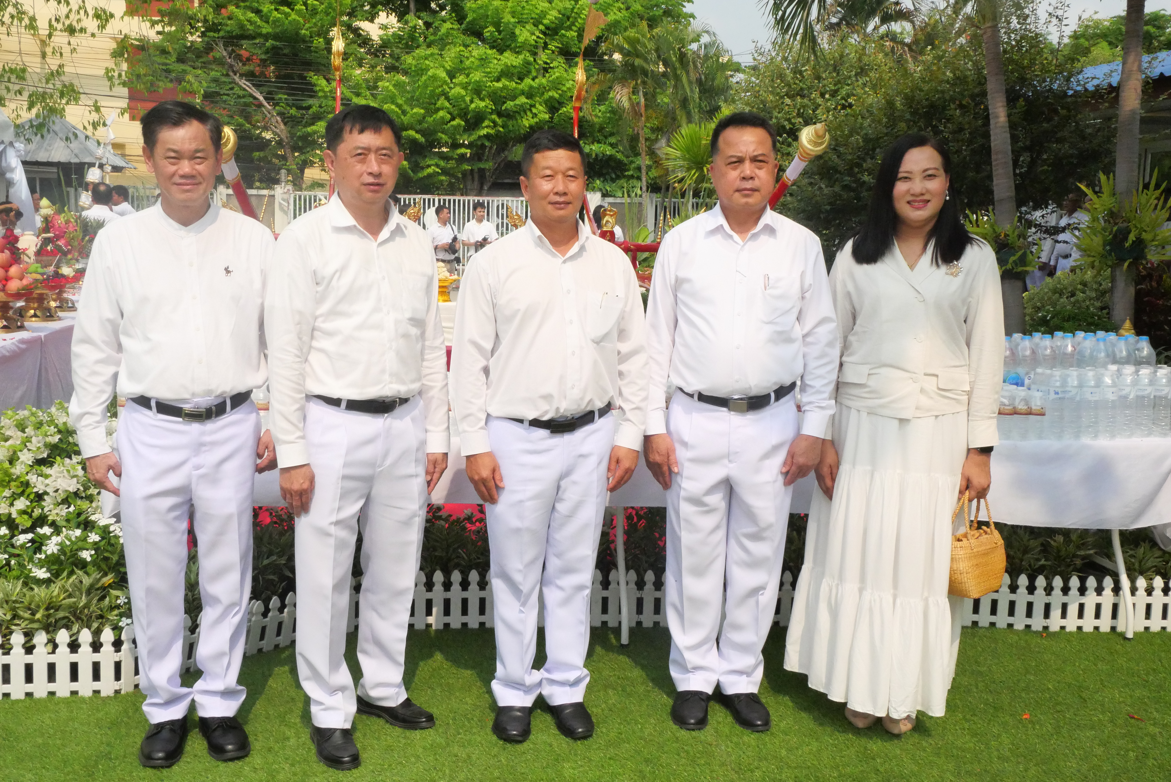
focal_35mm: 37
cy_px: 391
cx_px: 586
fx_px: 1204
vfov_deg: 36.0
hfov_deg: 51.9
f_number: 13
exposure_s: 1/4000
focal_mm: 18
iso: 4000
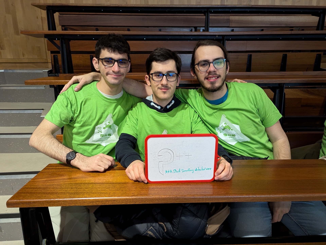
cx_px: 163
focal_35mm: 24
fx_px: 226
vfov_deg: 56.9
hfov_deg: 71.5
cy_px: 122
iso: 880
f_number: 1.85
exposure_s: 1/23.8
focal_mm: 6.81
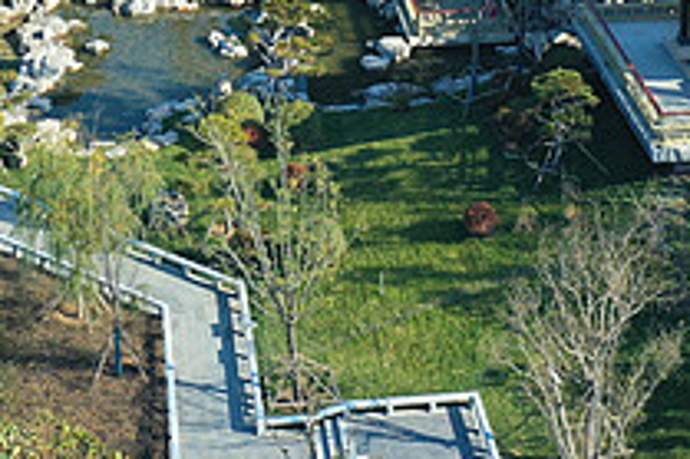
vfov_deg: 12.0
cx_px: 396
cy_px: -302
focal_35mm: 107
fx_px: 2049
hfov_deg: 19.1
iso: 100
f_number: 5.6
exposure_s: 1/320
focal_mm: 10.26
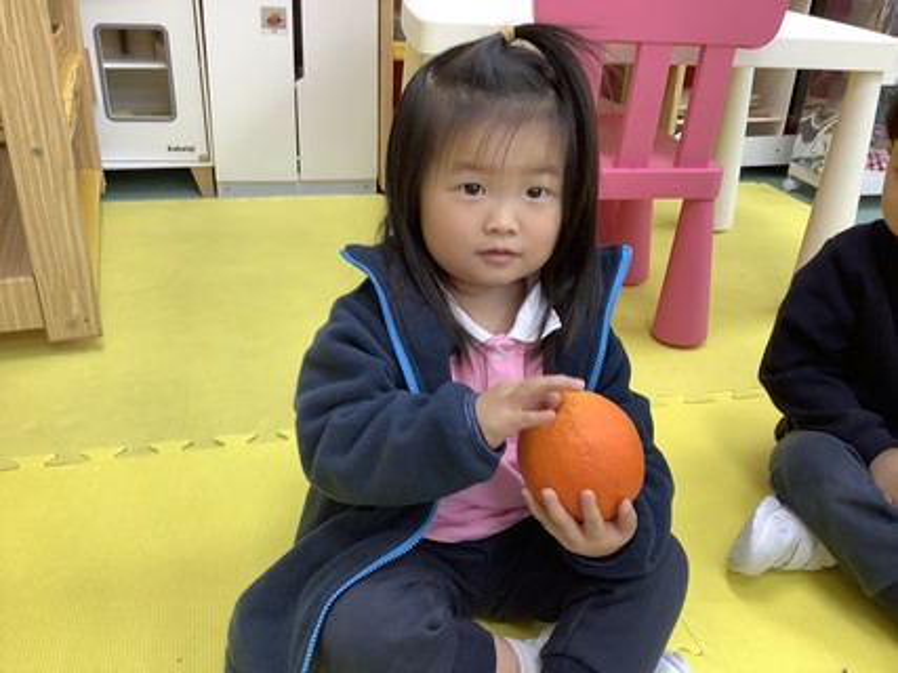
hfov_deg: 58.4
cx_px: 449
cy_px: 336
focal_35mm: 31
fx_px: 804
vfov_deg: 45.4
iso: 64
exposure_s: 1/50
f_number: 2.4
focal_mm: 3.3
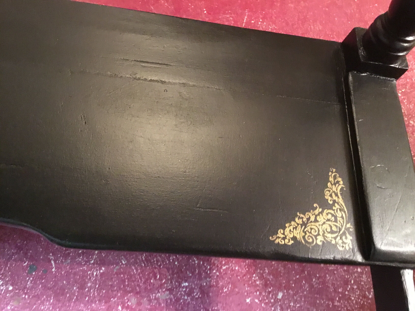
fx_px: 372
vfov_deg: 45.4
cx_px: 208
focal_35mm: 31
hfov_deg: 58.4
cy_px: 156
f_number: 2.4
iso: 640
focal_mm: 3.3
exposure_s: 1/17
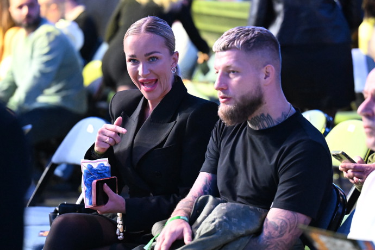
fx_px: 1635
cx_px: 188
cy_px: 125
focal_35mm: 157
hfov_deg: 13.1
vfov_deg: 8.7
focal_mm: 105
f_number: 2.8
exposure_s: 1/250
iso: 8000
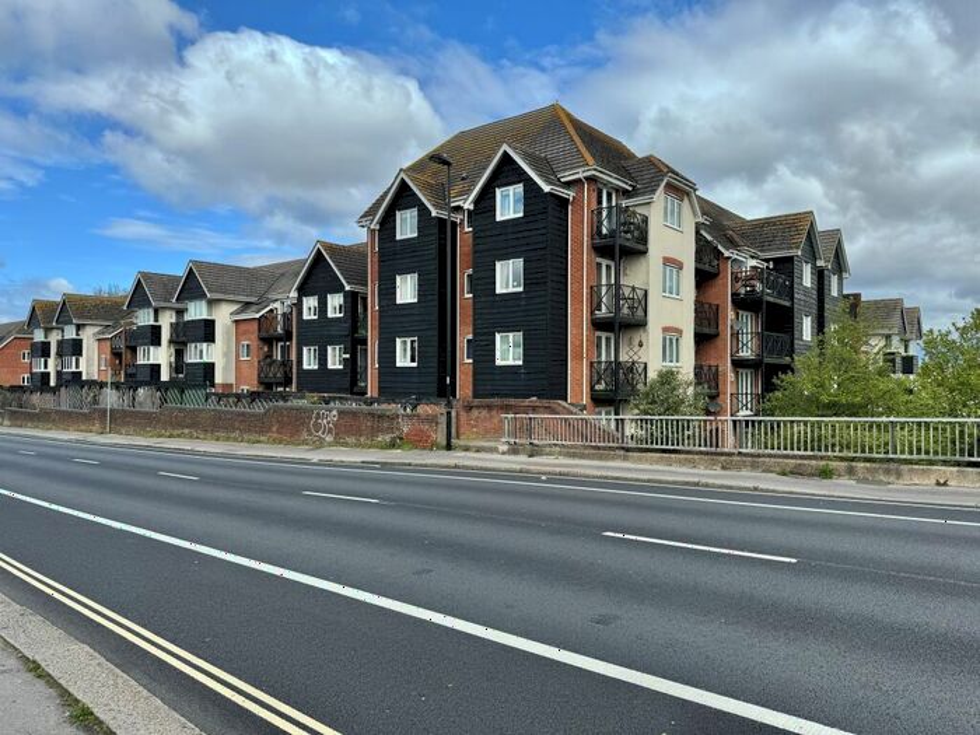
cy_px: 368
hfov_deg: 71.6
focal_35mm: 24
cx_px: 490
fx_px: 679
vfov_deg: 56.8
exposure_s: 1/4049
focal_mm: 6.76
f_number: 1.78
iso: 80
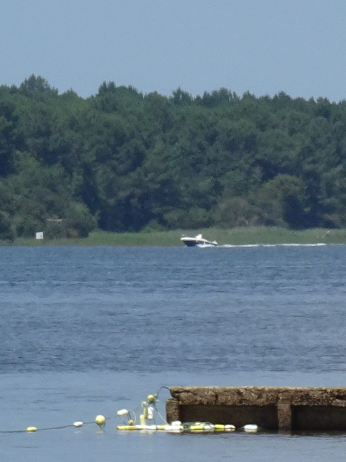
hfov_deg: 1.3
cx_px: 186
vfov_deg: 1.7
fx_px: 15640
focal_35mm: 1174
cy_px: 213
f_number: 6.3
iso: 80
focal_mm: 46.32
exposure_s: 1/500
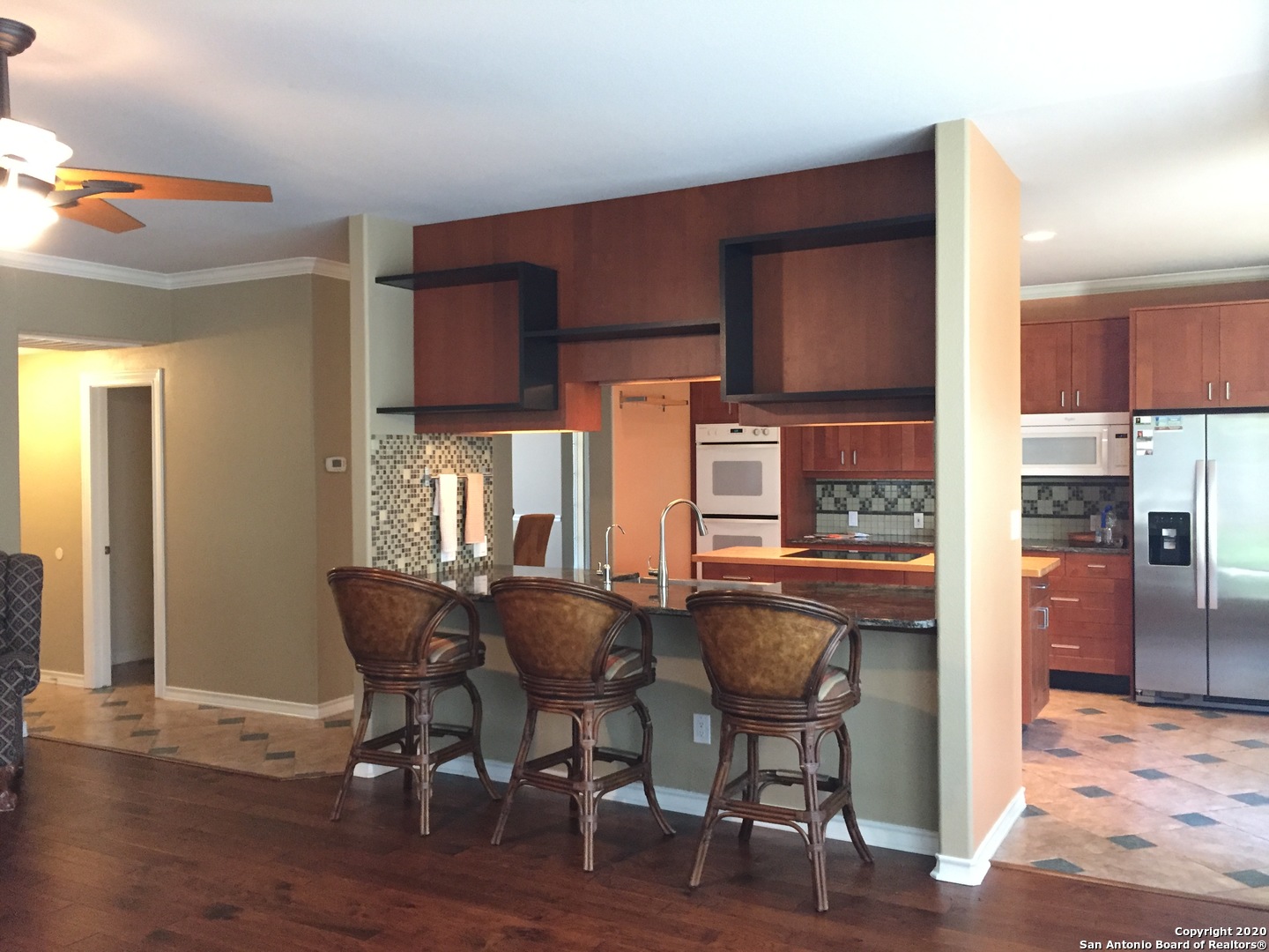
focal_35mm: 29
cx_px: 634
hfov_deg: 61.7
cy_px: 476
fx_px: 1063
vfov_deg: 48.2
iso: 250
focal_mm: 4.15
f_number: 2.2
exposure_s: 1/30
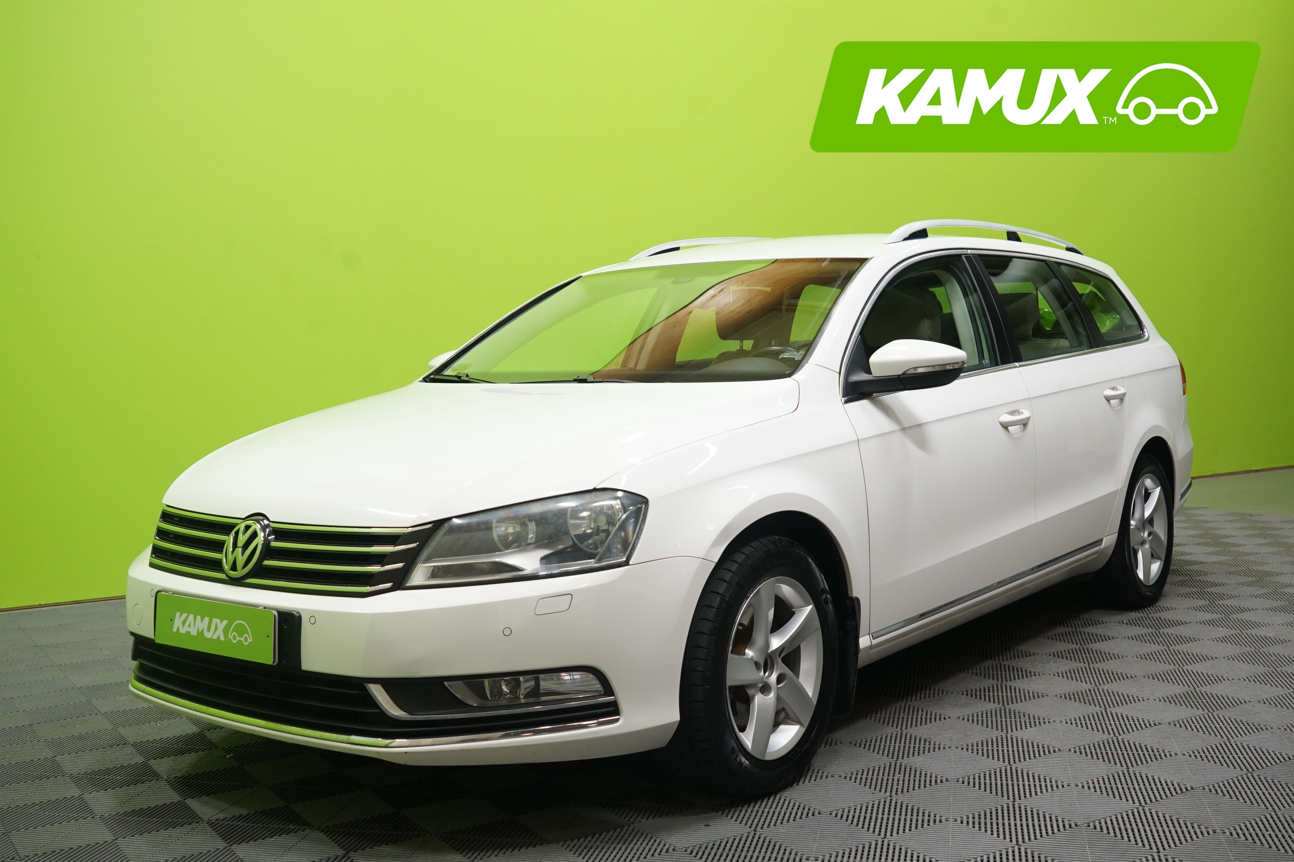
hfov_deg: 51.9
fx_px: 1330
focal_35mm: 37
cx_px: 647
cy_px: 431
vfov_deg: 35.9
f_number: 5.6
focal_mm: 37
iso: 800
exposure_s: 1/20
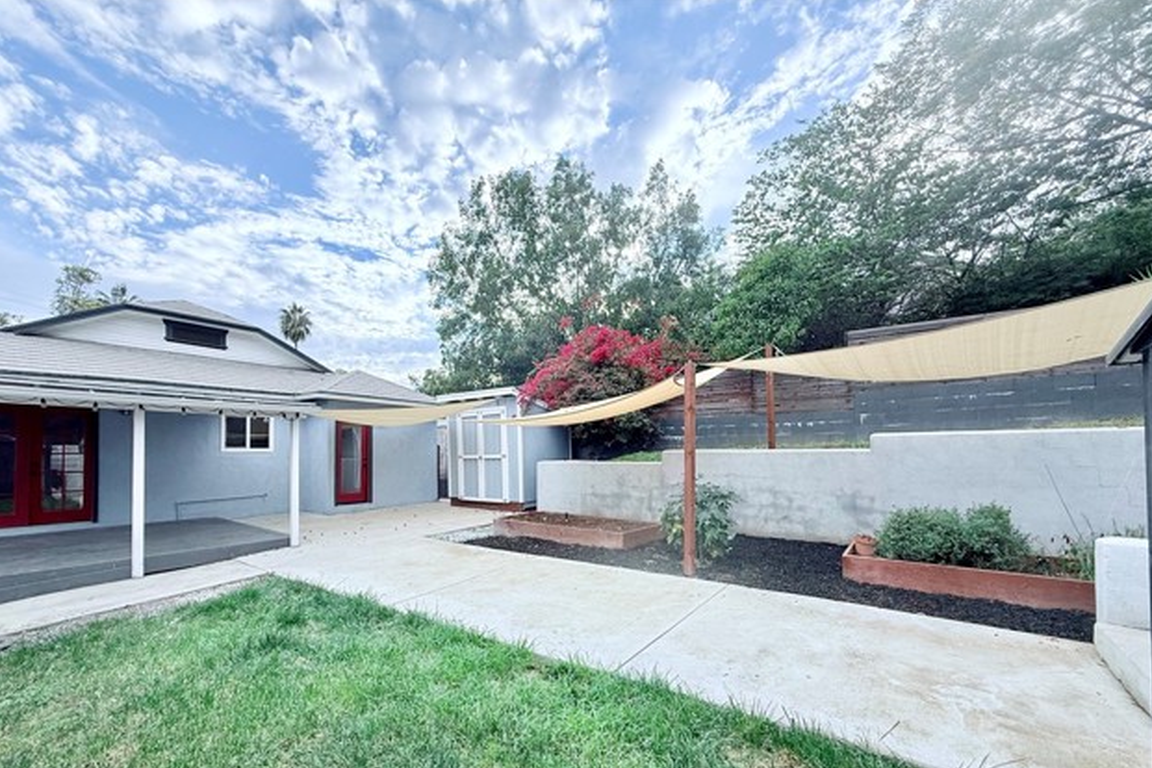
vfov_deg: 76.8
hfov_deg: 100.4
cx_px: 562
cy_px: 442
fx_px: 480
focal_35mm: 15
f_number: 2.2
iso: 64
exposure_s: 1/514
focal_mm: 2.22
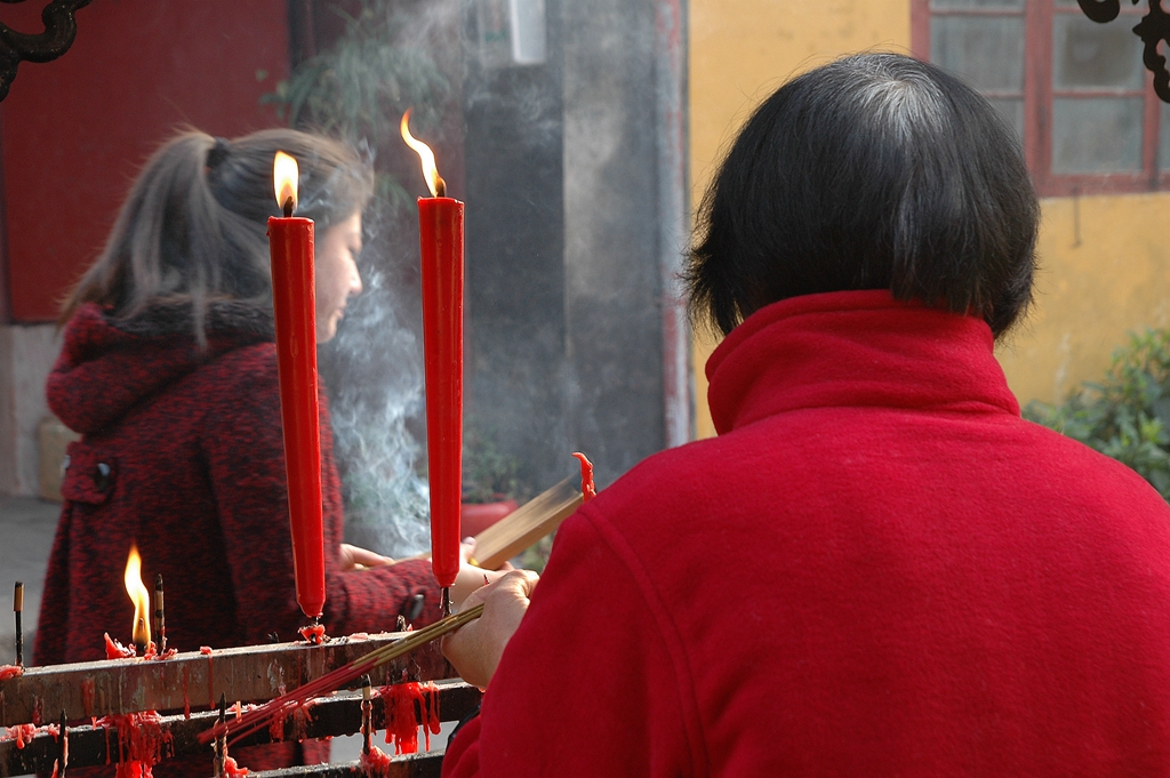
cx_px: 585
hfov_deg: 41.1
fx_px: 1559
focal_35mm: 48
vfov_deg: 28.0
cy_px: 389
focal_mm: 32
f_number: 5.6
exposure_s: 1/60
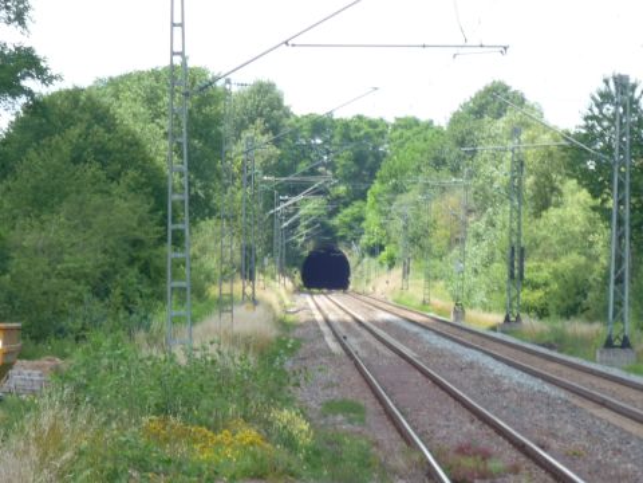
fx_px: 4737
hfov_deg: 7.8
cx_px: 322
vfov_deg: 5.8
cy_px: 242
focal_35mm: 255
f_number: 5.9
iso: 100
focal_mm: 26
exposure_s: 1/125
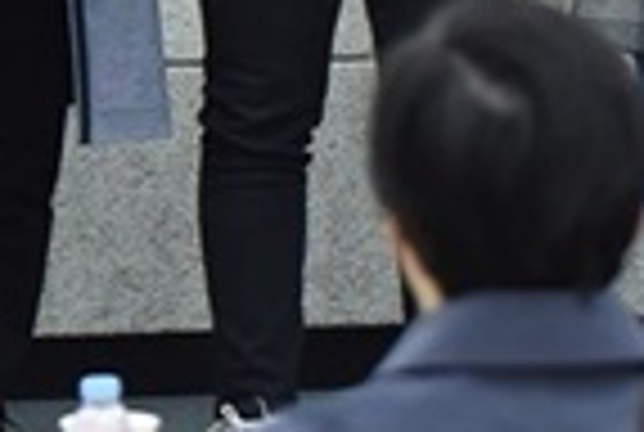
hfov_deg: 3.7
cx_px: -104
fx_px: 10003
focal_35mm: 558
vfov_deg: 2.5
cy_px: -650
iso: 2500
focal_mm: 100
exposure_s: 1/400
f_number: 2.8
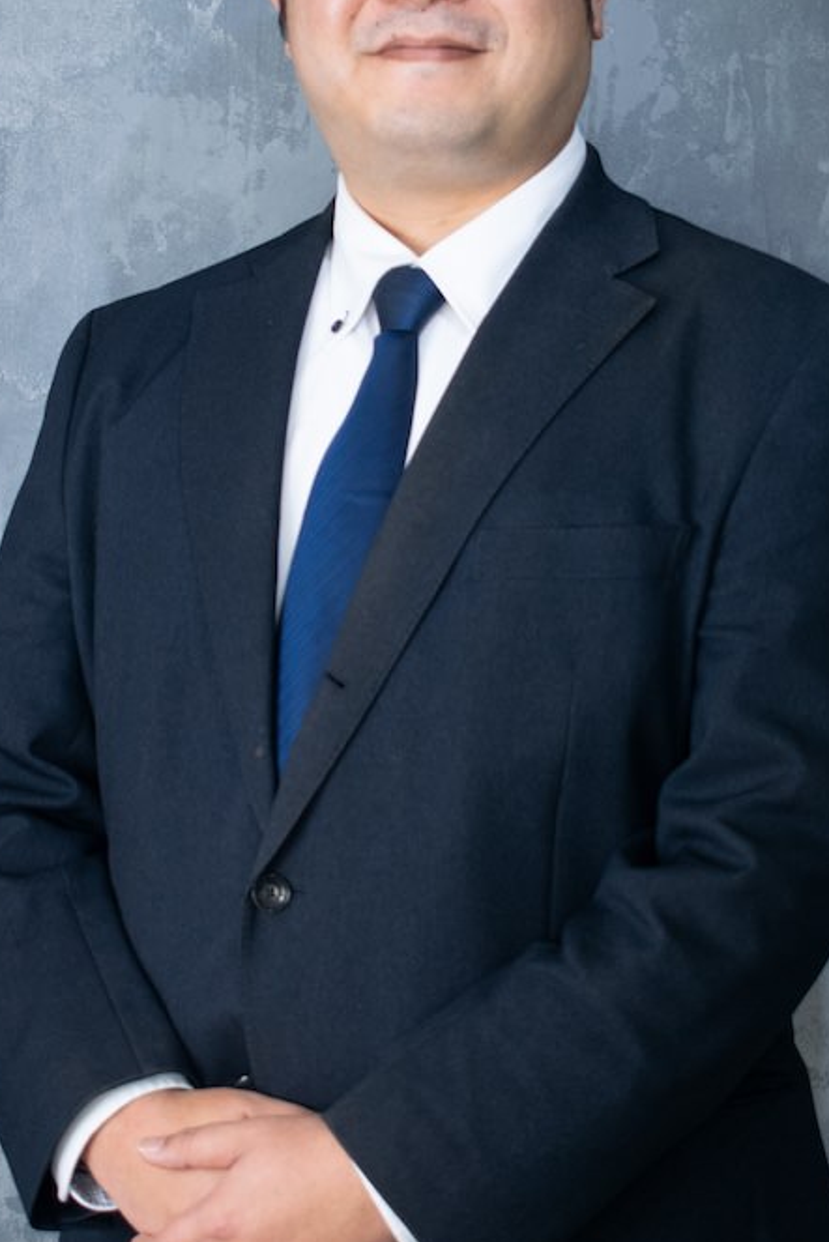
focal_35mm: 103
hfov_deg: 13.3
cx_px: 451
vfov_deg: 19.8
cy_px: 535
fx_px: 3556
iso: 400
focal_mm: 38
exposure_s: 1/80
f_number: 4.8
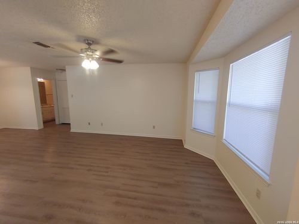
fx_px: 121
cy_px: 112
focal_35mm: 14
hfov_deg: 102.1
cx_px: 150
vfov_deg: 85.7
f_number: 2.4
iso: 100
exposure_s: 1/40
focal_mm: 1.75
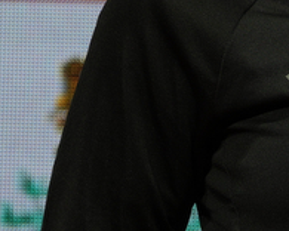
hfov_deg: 1.5
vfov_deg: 1.2
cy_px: 234
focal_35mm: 1256
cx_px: 1021
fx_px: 10743
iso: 100
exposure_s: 1/250
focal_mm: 163
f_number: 2.8
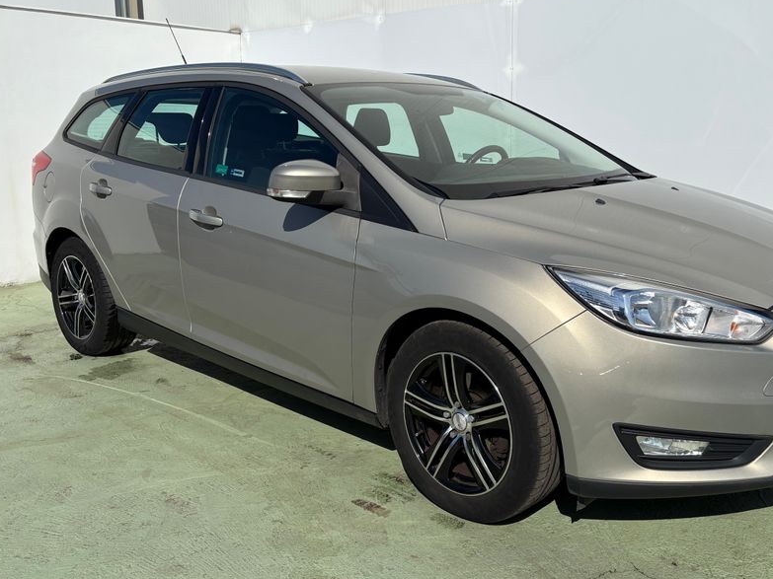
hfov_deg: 53.6
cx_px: 466
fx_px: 759
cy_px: 272
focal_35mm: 34
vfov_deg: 41.8
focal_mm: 5.96
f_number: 1.6
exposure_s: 1/8850
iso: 50
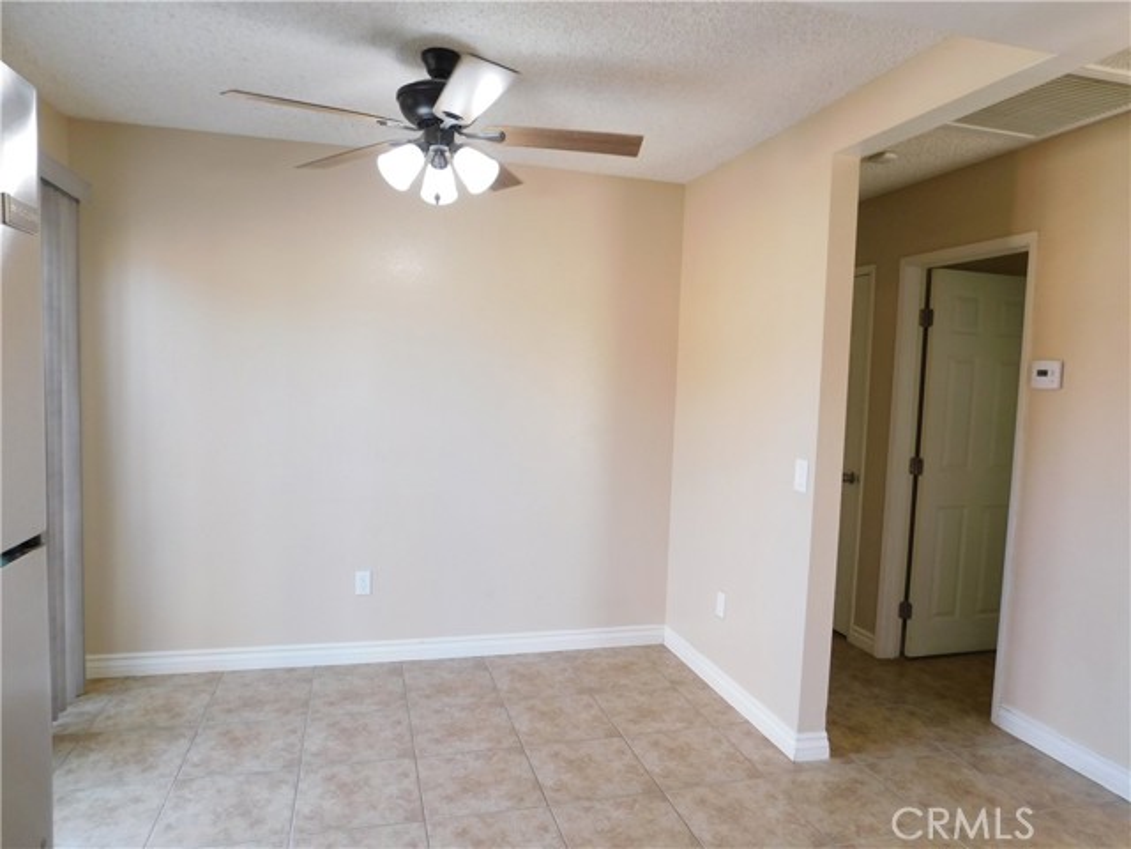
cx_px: 566
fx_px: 751
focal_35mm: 23
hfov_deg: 73.9
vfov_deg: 58.9
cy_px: 424
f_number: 3
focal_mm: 4
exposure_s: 1/40
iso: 125
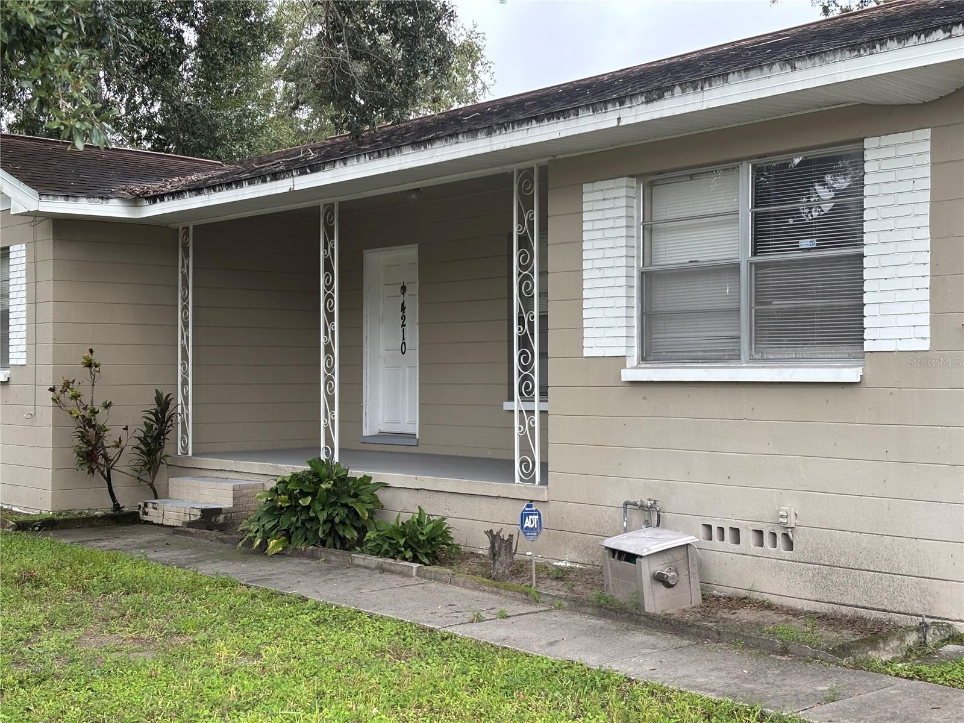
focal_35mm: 52
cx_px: 482
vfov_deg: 28.0
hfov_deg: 36.8
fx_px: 1448
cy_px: 362
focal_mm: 5.96
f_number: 1.6
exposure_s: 1/294
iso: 32
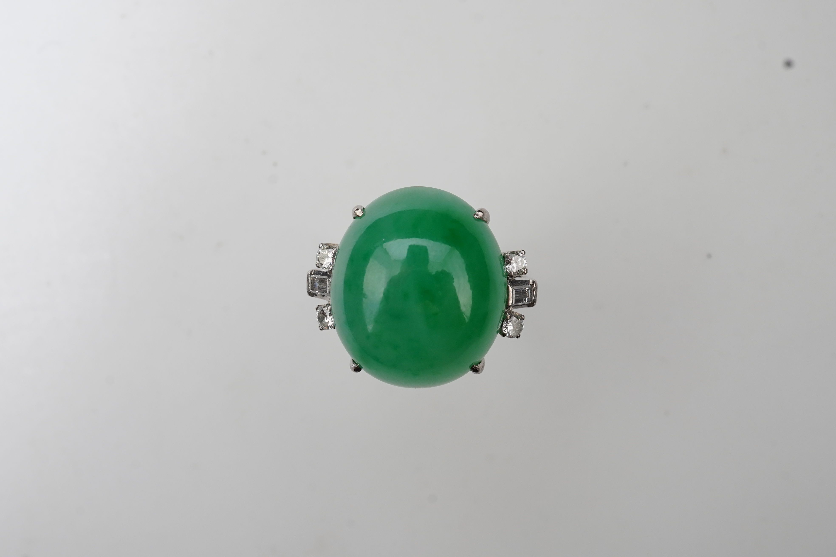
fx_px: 1045
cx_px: 418
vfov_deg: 29.9
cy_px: 278
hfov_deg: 43.6
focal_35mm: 45
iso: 640
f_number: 18
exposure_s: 1/125
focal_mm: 30
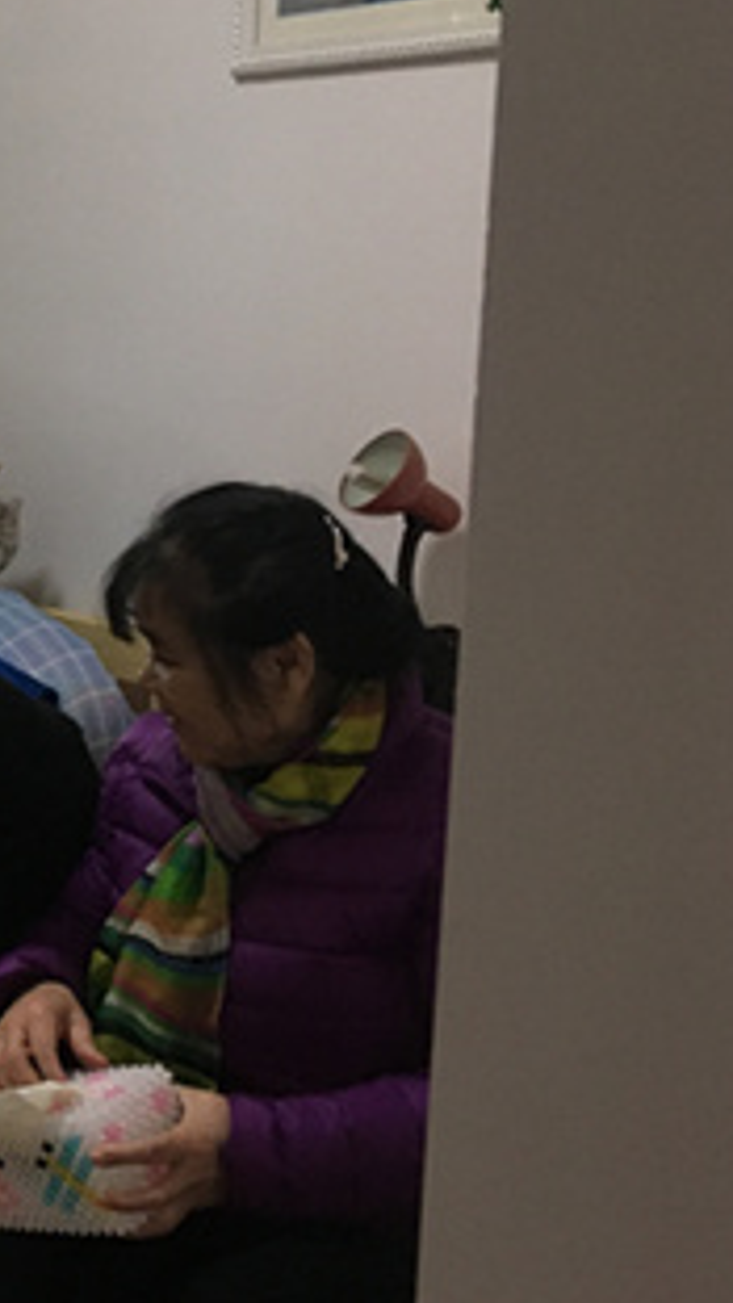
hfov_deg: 17.3
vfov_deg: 34.3
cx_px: -440
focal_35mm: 61
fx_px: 2107
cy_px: 608
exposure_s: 1/33
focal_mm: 4.15
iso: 200
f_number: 2.2
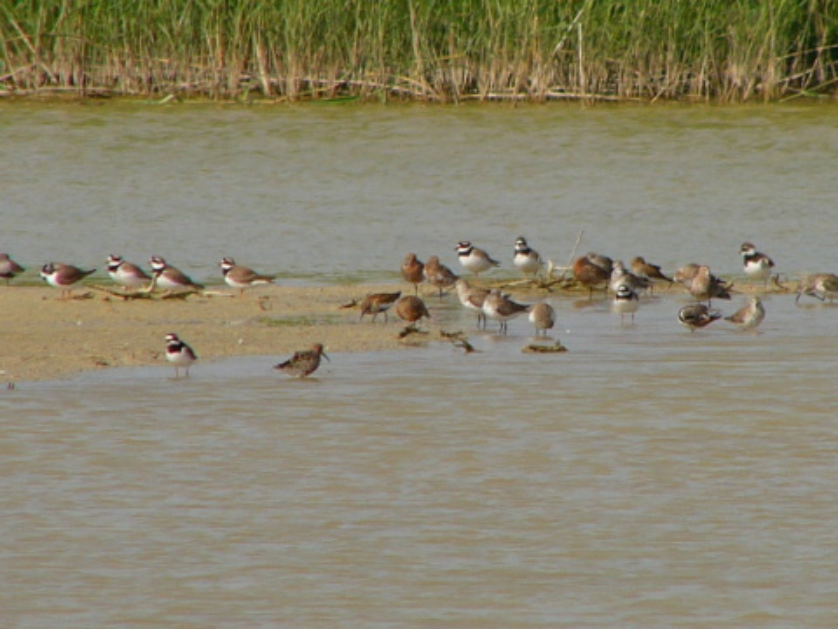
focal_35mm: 432
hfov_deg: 4.6
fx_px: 10458
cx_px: 419
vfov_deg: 3.4
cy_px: 314
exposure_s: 1/500
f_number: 5.2
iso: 50
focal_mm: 72
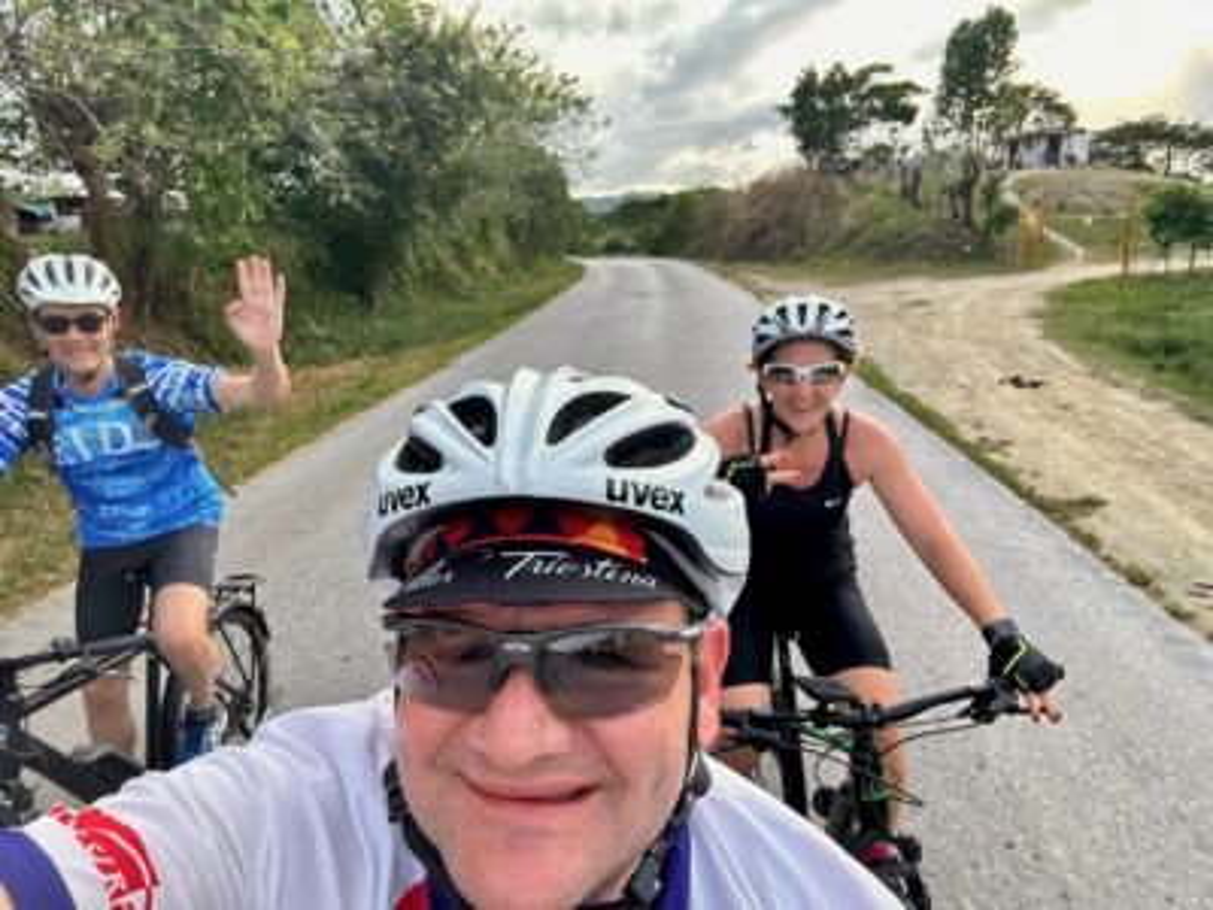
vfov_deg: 58.9
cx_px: 606
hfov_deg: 73.9
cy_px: 455
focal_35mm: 23
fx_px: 806
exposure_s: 1/172
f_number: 1.9
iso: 32
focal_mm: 2.69
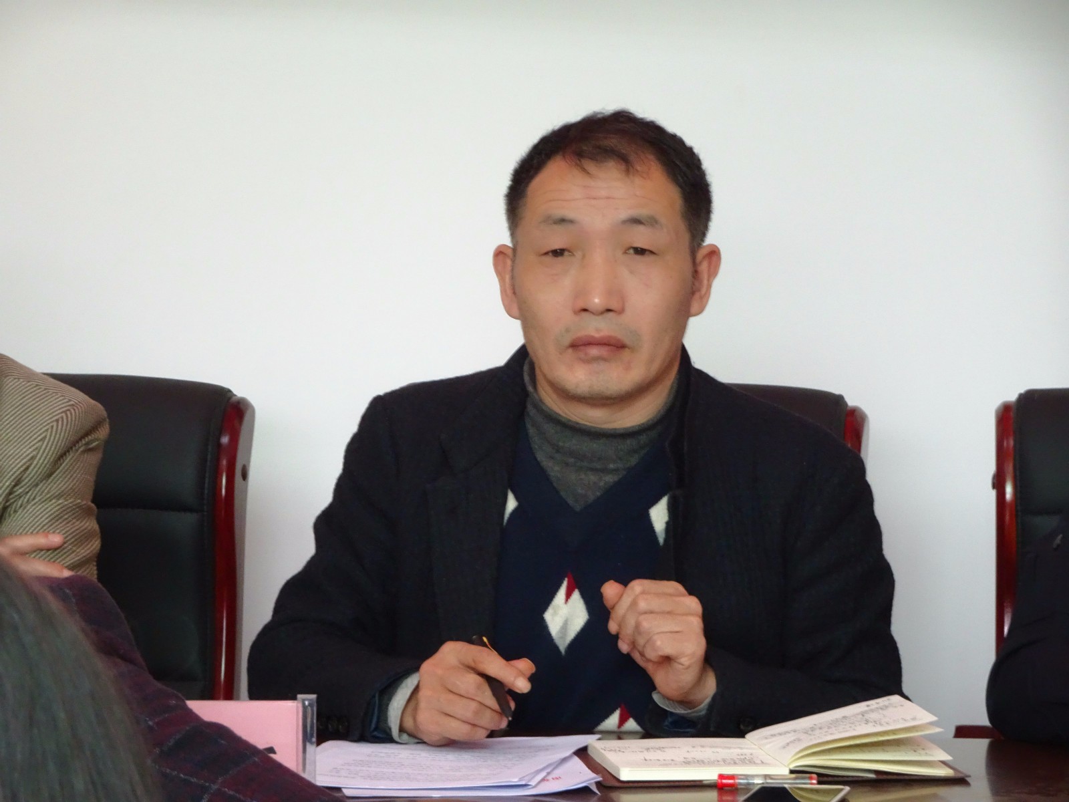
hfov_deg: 11.4
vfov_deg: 8.6
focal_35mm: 173
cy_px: 401
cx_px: 534
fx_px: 5343
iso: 800
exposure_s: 1/15
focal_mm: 29.57
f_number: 5.6
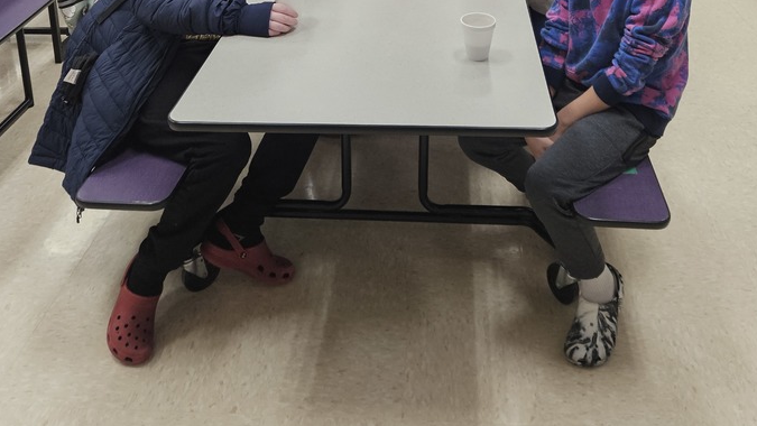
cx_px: 428
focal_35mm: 38
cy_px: -83
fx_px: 763
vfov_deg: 27.5
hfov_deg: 52.6
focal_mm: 5.4
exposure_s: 1/120
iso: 250
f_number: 1.8
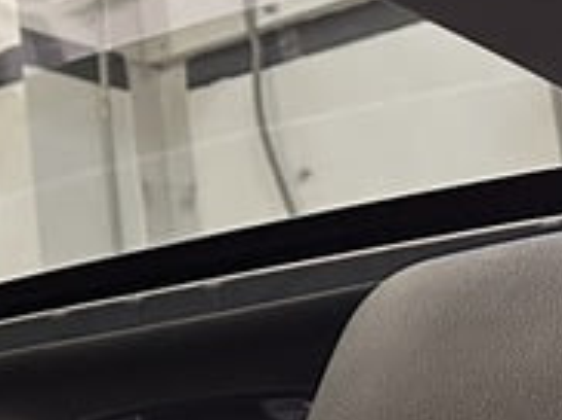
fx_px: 1929
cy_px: 156
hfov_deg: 14.3
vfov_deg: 12.4
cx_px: -500
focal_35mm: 119
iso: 640
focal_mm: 6.86
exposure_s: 1/50
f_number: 1.78
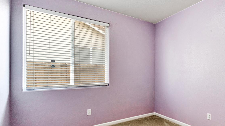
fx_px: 125
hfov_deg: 81.7
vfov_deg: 53.2
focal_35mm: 21
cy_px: 76
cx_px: 145
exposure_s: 1/15
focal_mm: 10
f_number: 8
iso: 400
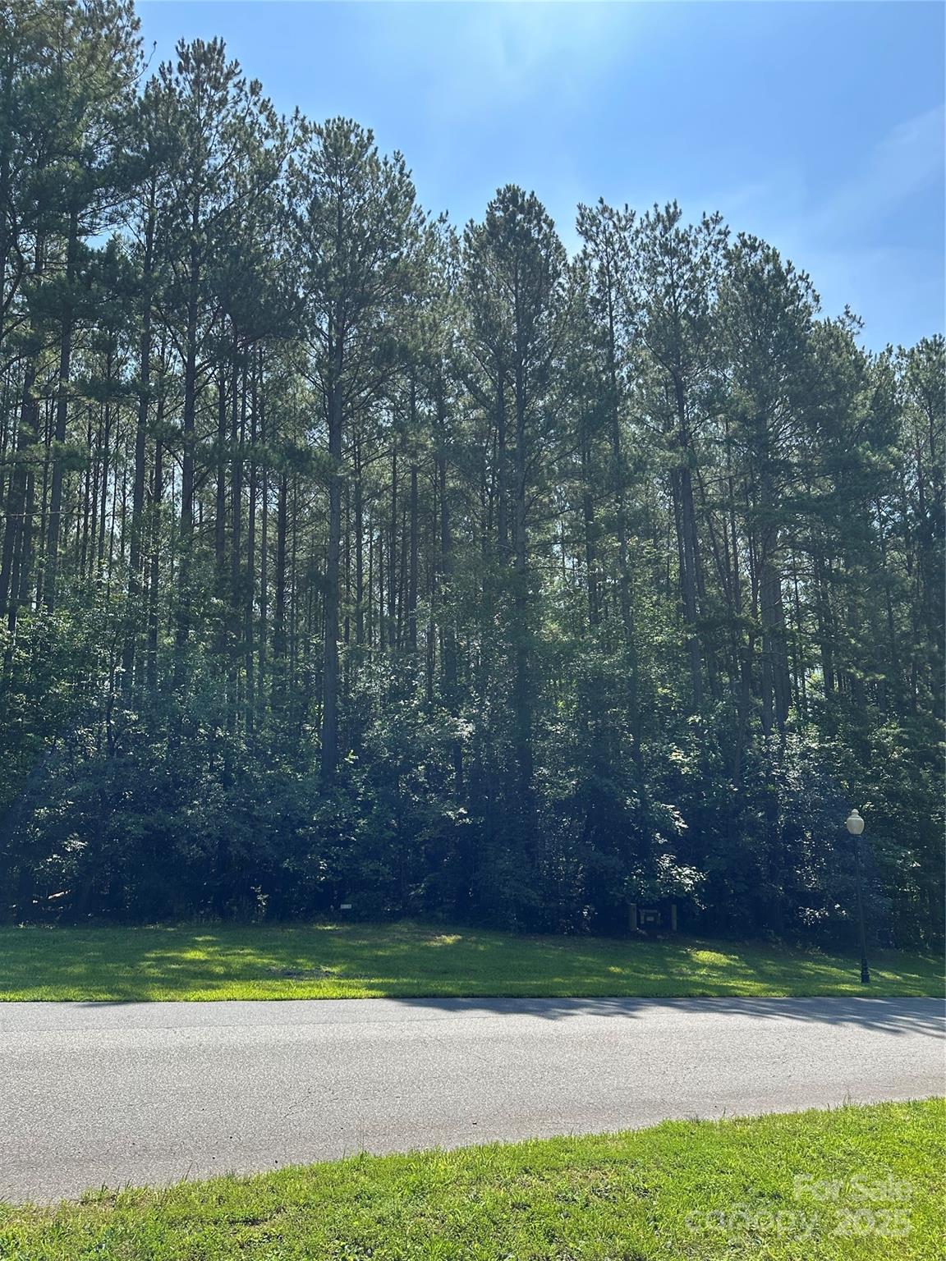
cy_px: 630
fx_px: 875
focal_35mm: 24
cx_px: 473
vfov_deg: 71.6
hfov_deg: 56.8
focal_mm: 6.86
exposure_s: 1/1880
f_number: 1.78
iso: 80
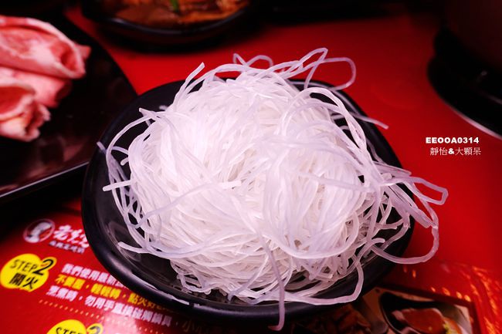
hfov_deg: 73.8
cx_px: 251
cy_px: 167
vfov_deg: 53.1
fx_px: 335
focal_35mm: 24
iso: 125
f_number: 4
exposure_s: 1/200
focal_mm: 8.8
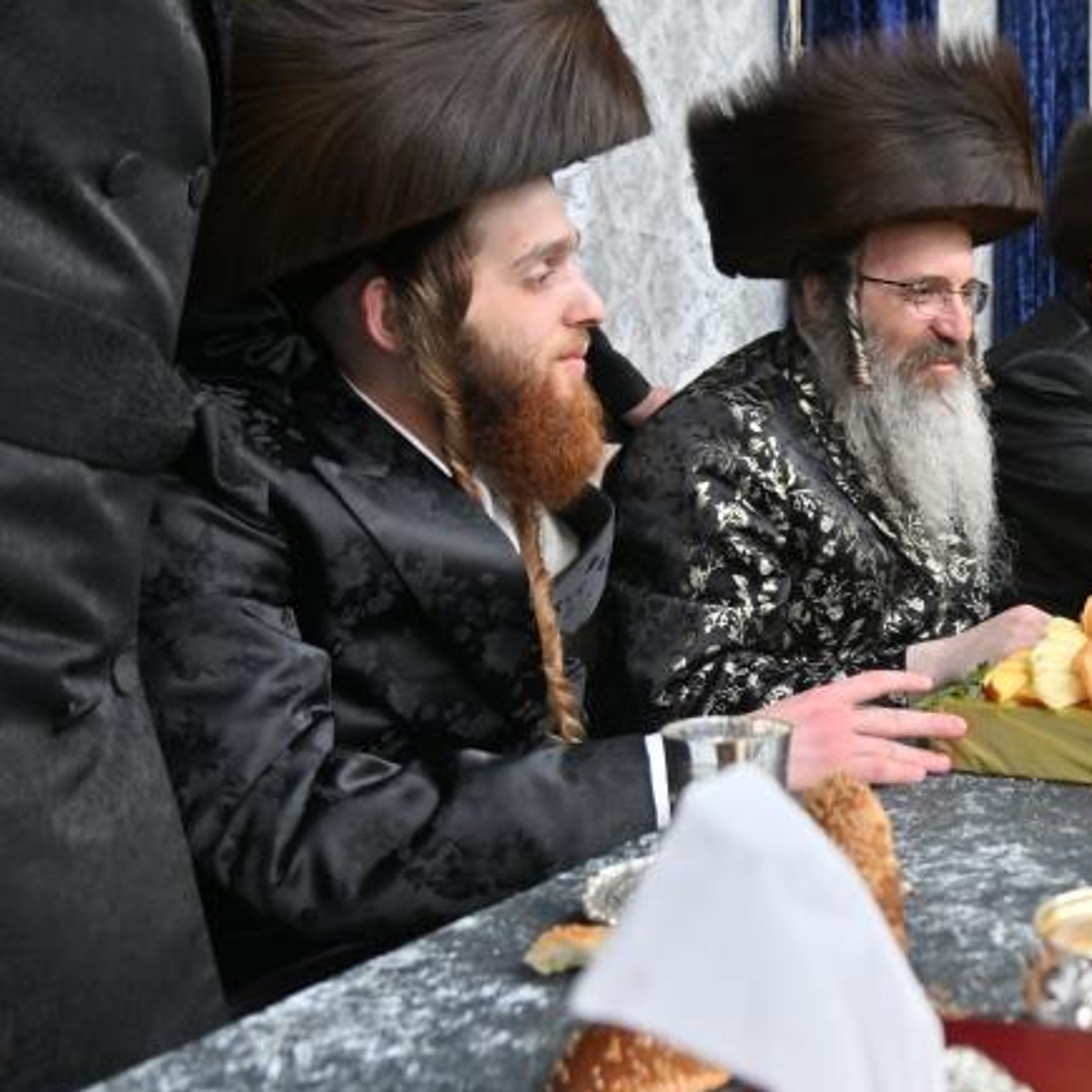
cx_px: 1125
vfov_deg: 35.2
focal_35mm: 48
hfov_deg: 32.2
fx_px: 1713
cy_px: 431
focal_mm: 24
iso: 500
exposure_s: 1/160
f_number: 4
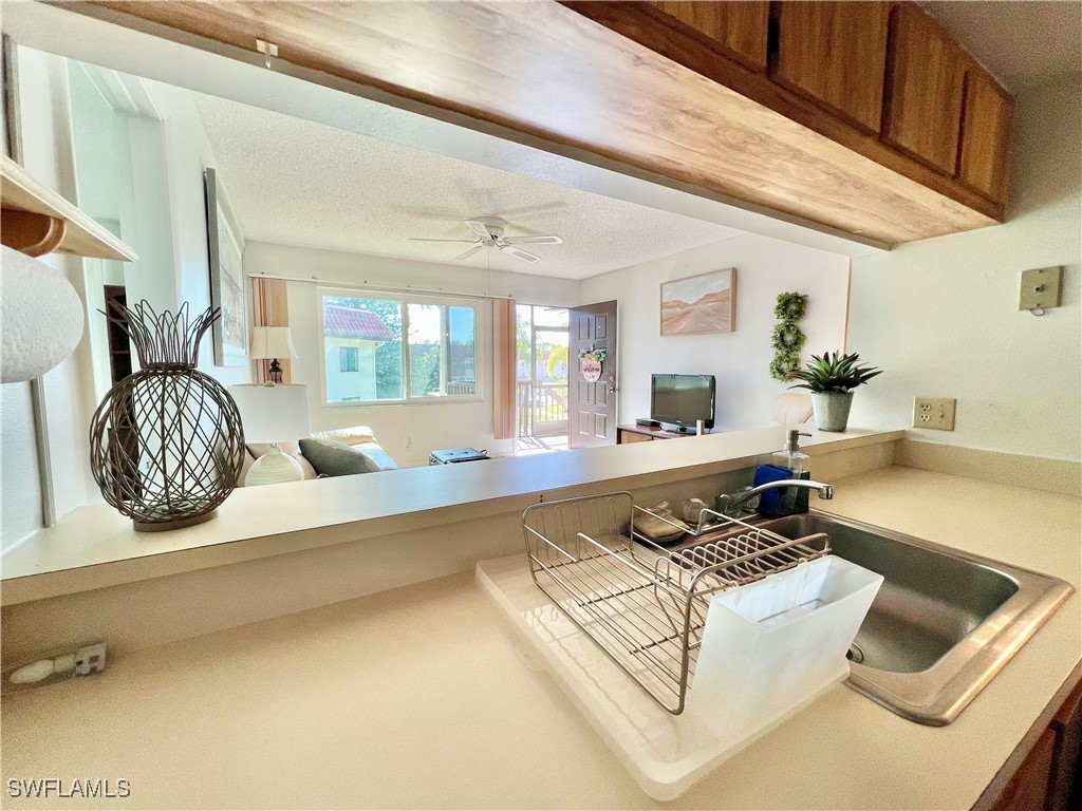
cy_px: 406
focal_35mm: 13
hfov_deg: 106.2
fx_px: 406
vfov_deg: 89.9
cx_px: 541
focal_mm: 1.57
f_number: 1.8
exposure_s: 1/120
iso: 40
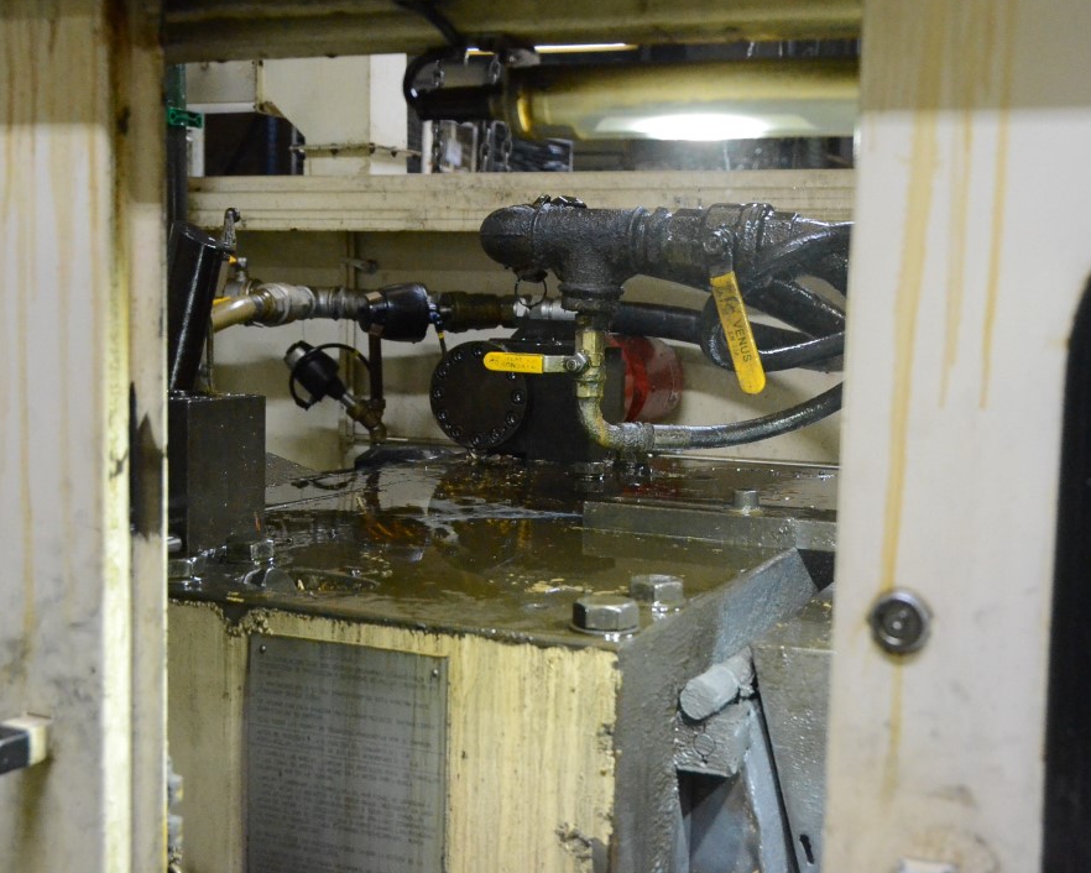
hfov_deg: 41.0
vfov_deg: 33.4
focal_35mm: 45
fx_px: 1453
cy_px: 429
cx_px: 643
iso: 6400
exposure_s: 1/200
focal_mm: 26
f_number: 5.6
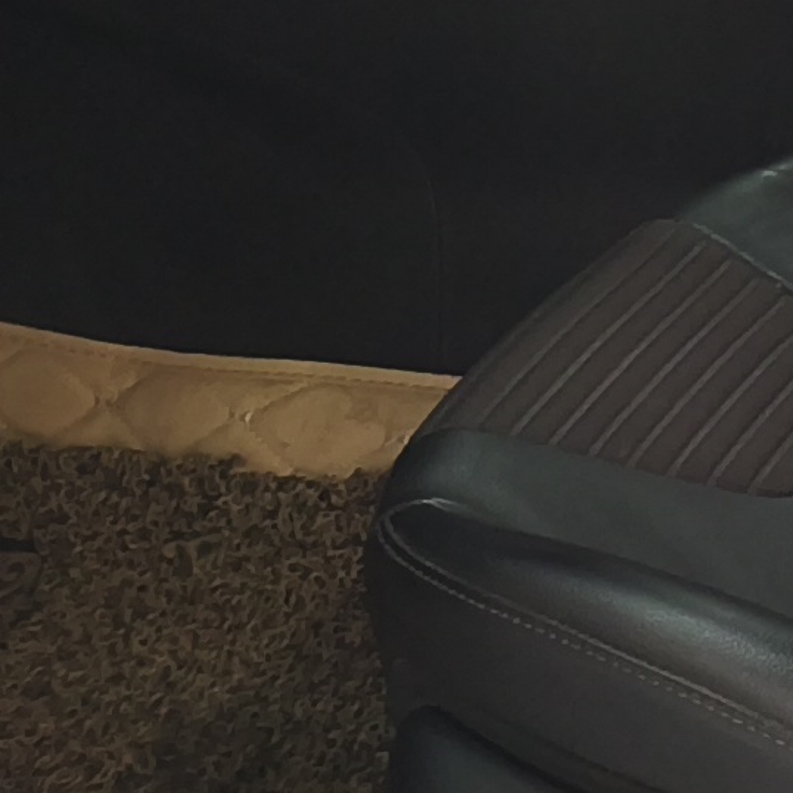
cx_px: 613
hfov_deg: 10.0
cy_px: 118
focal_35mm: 175
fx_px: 4536
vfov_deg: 10.0
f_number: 1.5
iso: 200
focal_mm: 4.94
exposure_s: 1/100
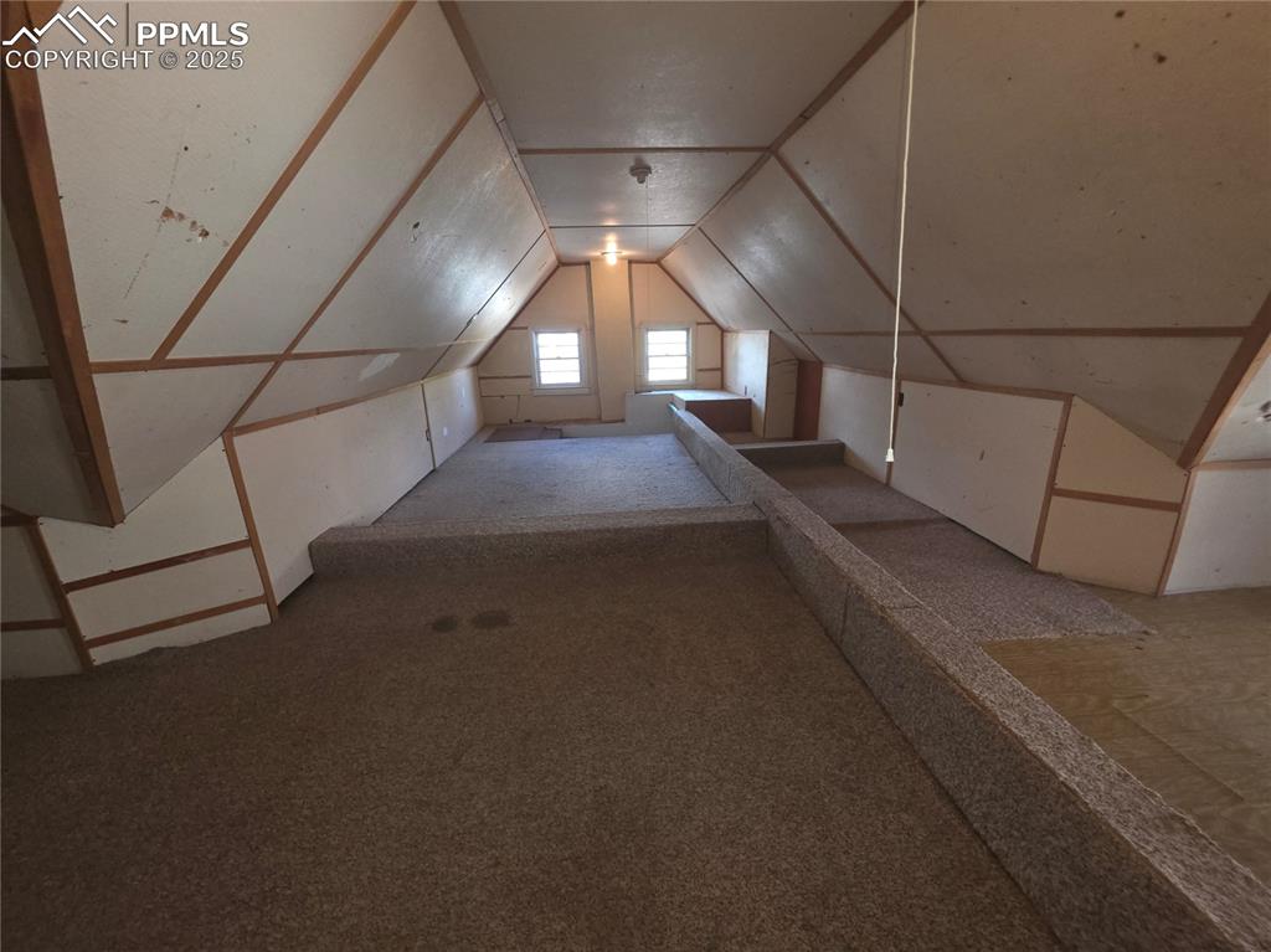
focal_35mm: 13
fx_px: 477
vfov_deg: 89.9
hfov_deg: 106.2
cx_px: 636
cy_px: 476
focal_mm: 2.2
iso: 160
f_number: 1.9
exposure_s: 1/60
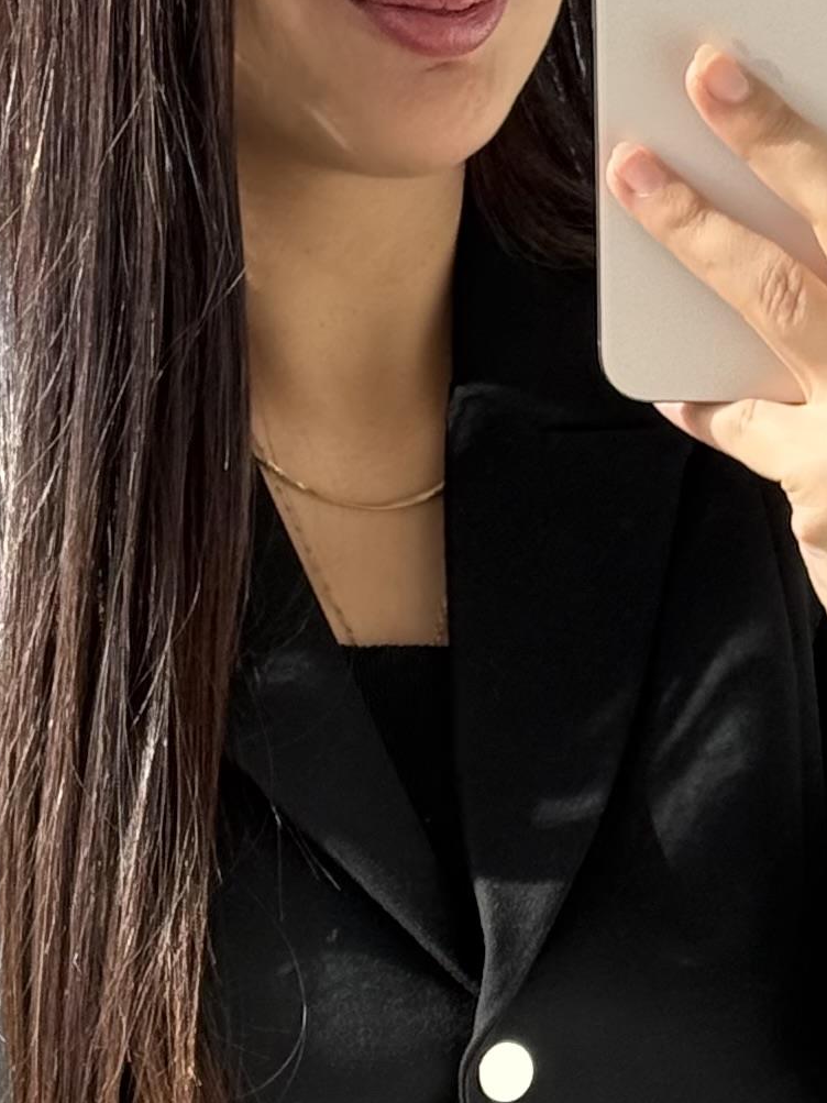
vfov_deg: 10.1
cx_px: 511
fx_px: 6149
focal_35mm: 193
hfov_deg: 7.7
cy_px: 1280
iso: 100
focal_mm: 6.76
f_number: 1.78
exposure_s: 1/819
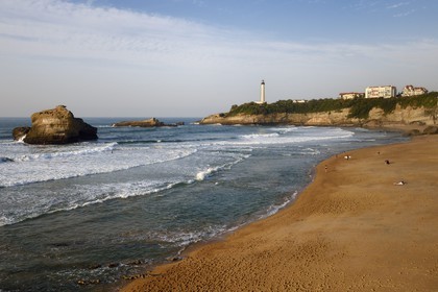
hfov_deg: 58.7
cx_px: 219
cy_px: 146
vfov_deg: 41.1
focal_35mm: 32
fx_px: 389
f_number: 13
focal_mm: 32
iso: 200
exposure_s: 1/250
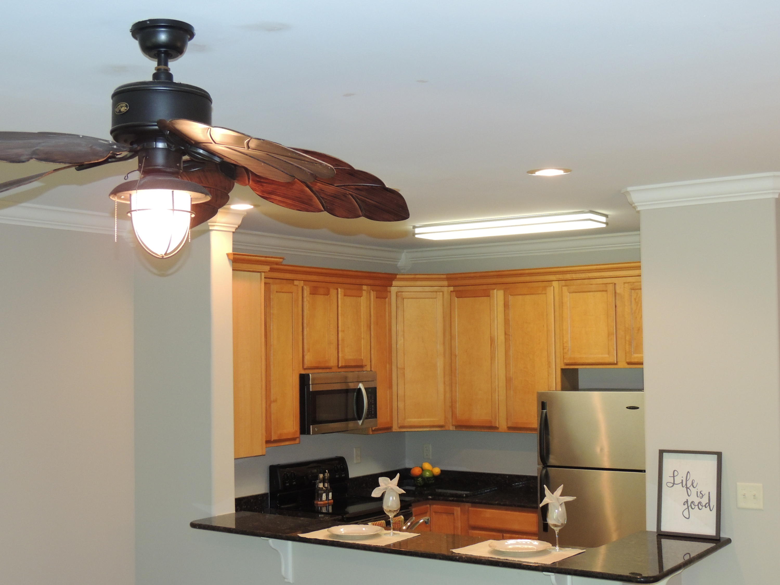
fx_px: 1059
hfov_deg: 40.4
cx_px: 390
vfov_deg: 30.9
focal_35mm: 47
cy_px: 292
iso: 400
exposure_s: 1/40
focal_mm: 8.3
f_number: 3.5
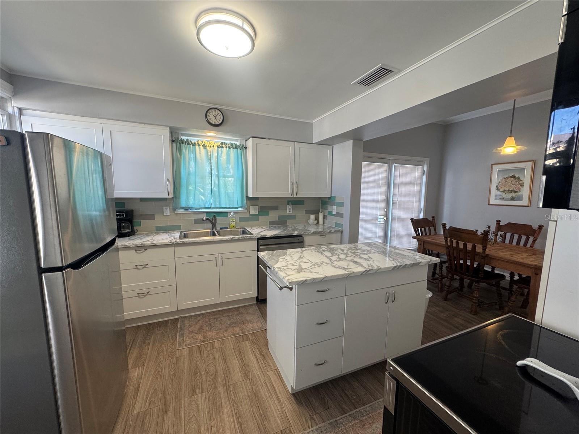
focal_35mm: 14
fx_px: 234
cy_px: 217
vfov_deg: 85.7
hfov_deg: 102.1
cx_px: 290
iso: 200
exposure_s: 1/120
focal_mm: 2.22
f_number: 2.2
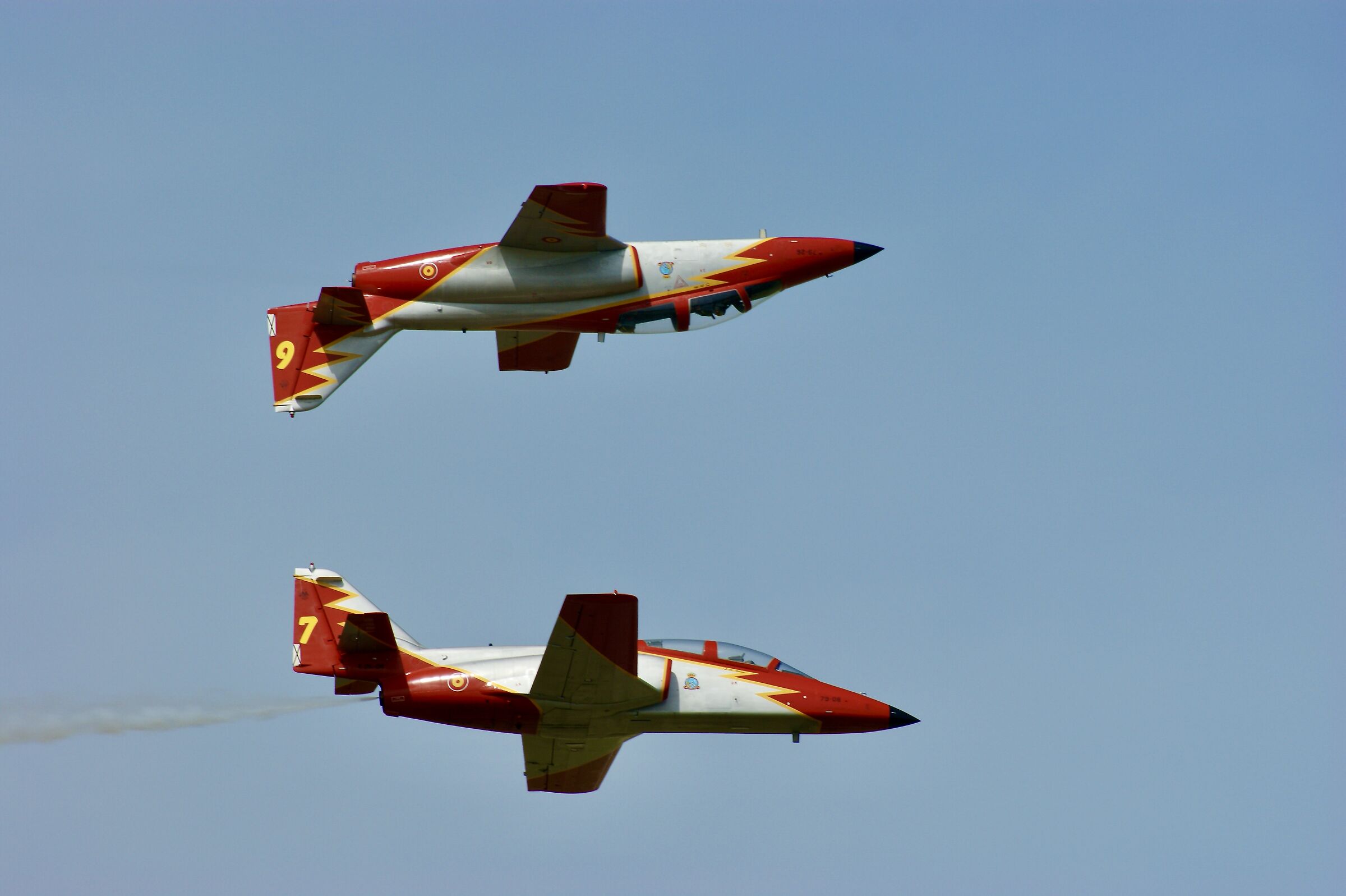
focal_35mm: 375
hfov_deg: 5.5
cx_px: 673
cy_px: 448
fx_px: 14012
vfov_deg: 3.7
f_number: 8
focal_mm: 250
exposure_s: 1/640
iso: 100
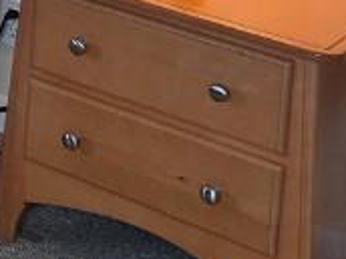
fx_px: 1369
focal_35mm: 137
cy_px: -353
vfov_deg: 9.6
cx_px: -509
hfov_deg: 11.6
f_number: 1.7
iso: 200
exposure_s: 1/120
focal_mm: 6.25
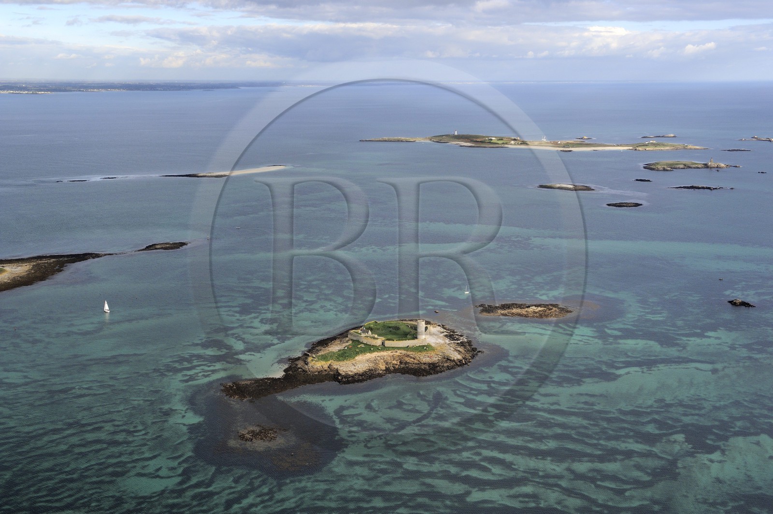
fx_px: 815
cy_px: 257
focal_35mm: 38
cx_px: 386
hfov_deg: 50.7
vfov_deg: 35.0
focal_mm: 38
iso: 1000
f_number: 8
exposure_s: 1/1250
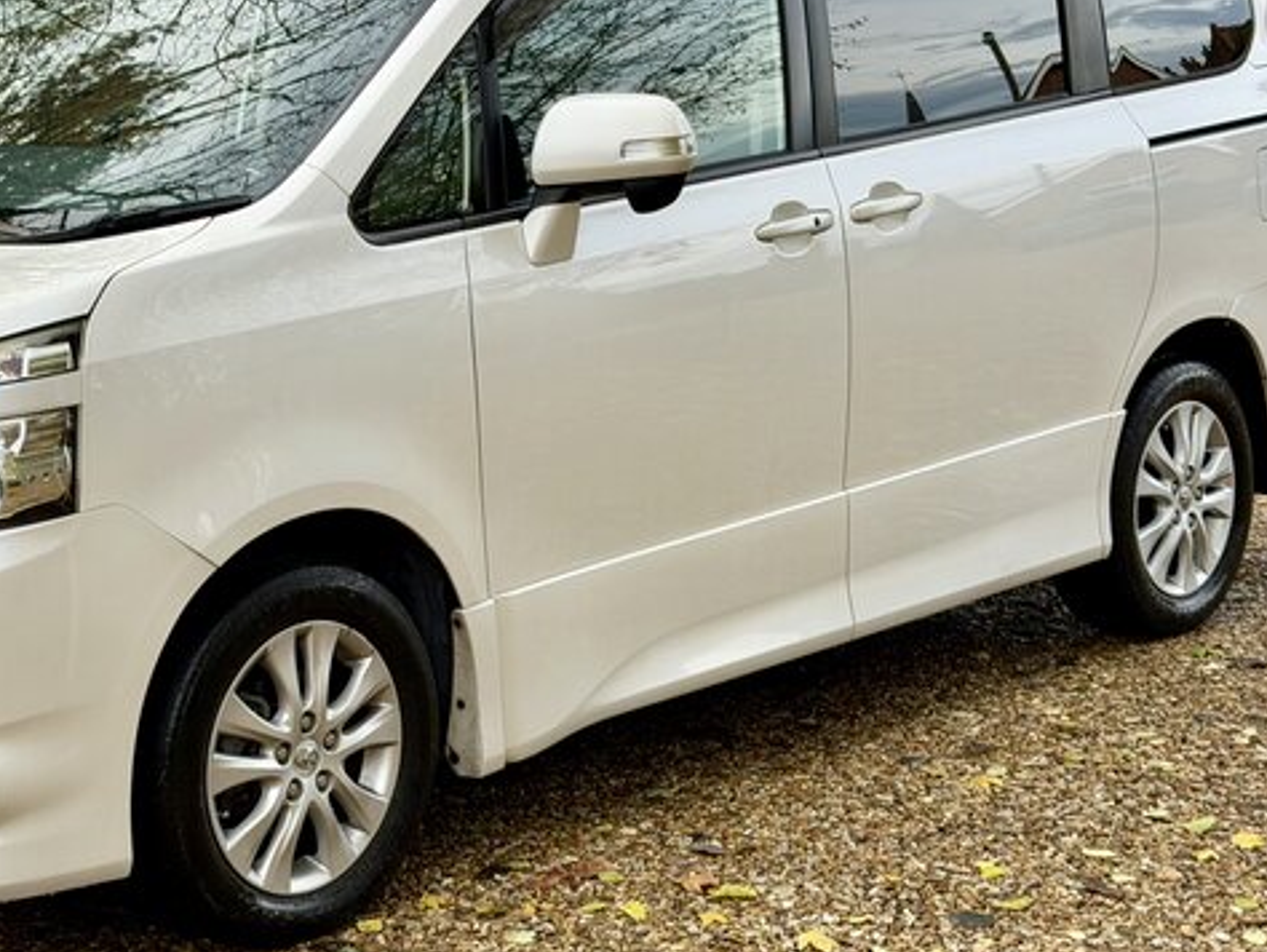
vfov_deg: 18.2
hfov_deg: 23.9
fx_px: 2966
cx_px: 380
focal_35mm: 81
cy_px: 433
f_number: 1.78
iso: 64
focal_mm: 6.76
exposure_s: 1/819
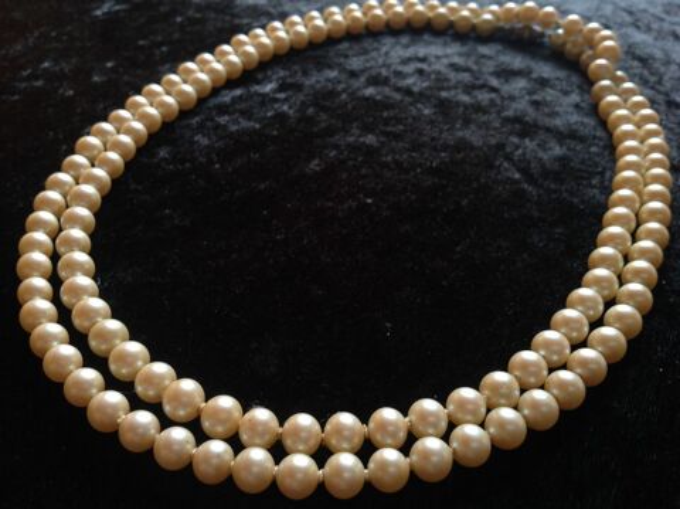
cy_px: 254
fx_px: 687
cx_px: 340
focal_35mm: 35
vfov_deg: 40.6
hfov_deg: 52.7
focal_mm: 4.28
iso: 80
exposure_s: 1/15
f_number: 2.4
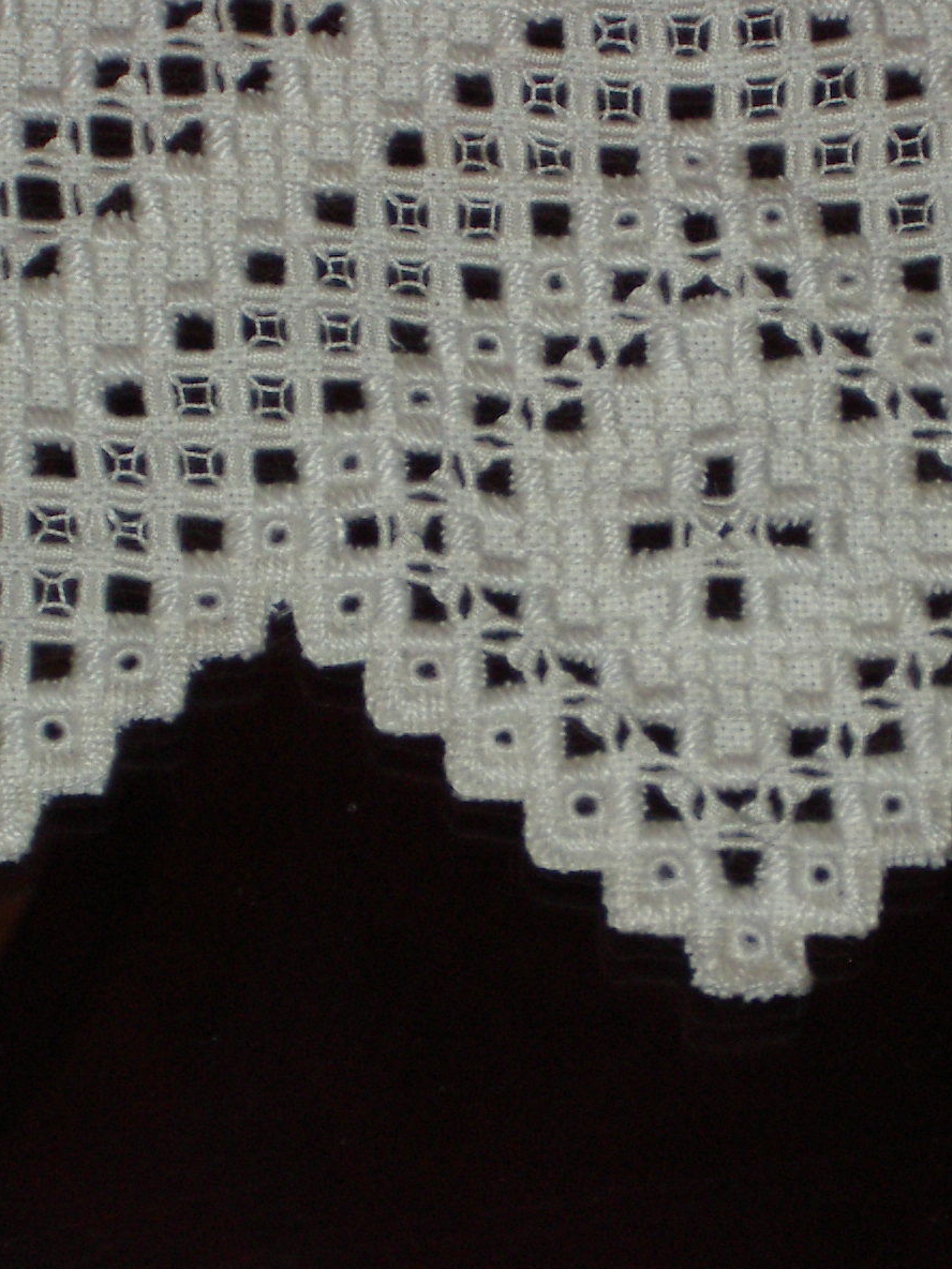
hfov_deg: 9.6
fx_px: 5647
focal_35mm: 154
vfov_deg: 12.8
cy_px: 642
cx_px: 639
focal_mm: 17.4
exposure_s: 1/125
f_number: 5
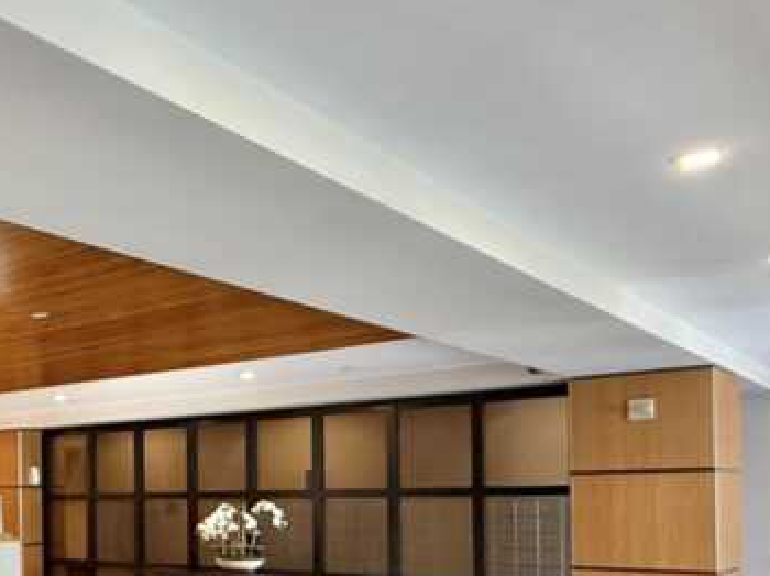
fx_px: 911
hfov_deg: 38.1
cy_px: 488
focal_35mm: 41
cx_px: -77
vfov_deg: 33.7
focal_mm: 2.22
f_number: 2.2
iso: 320
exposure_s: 1/120
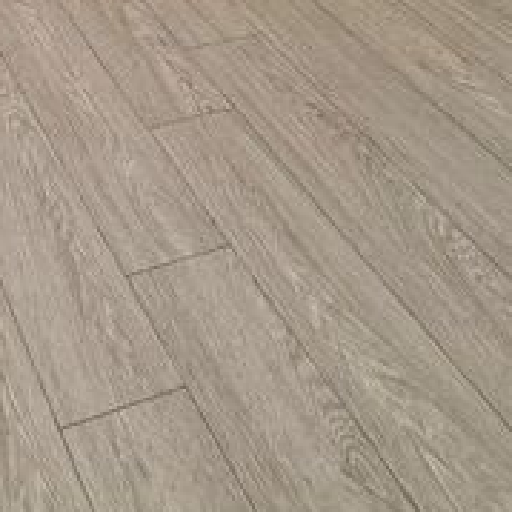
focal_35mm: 45
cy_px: -210
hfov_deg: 32.1
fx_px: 753
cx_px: -80
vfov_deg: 28.2
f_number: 2.2
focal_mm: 2.2
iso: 125
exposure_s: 1/100
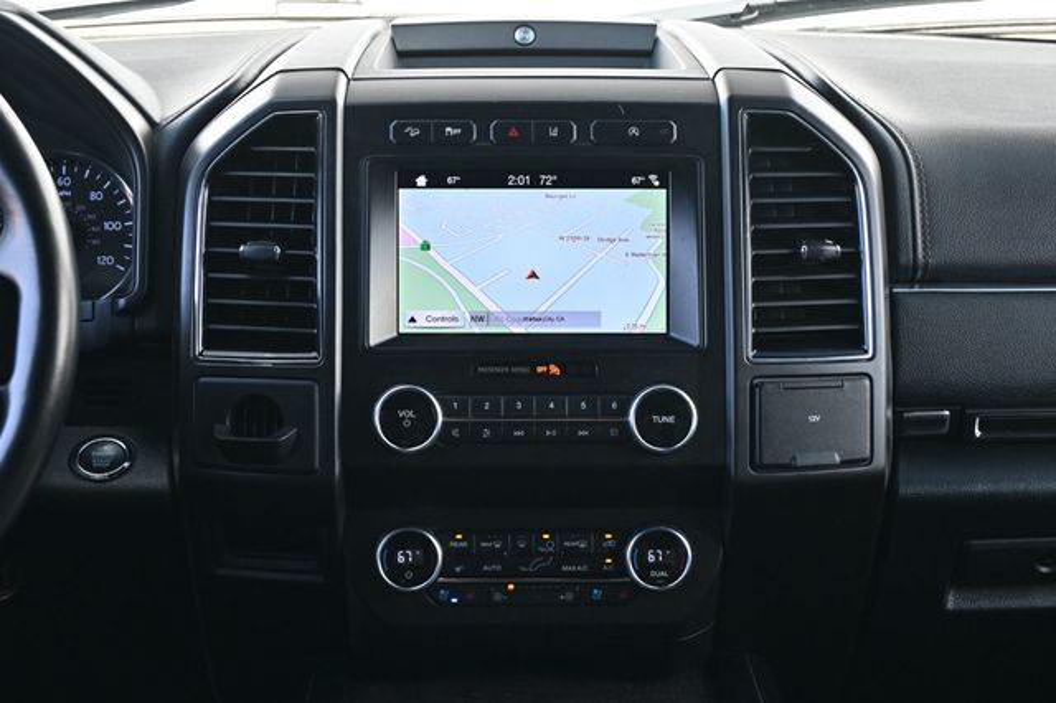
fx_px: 1759
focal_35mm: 60
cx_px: 528
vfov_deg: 22.6
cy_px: 352
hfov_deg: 33.4
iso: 500
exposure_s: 1/125
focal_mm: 40
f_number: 5.6
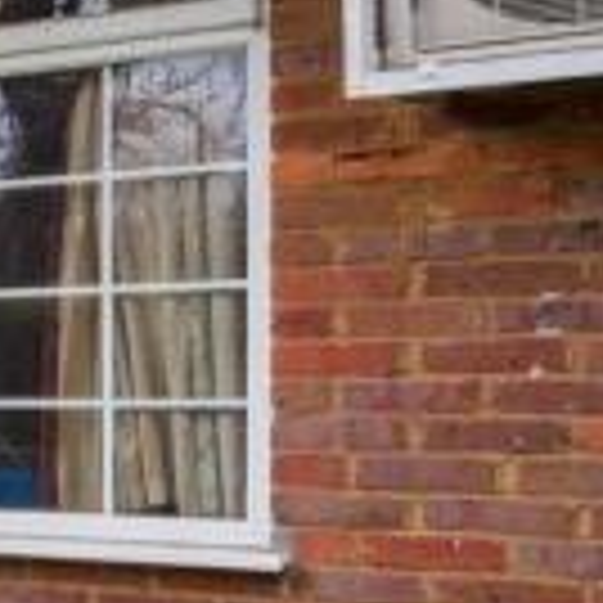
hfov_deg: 9.0
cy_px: 567
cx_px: -1624
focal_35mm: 104
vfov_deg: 16.5
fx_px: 2050
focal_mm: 16
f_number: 11
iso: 640
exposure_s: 1/80
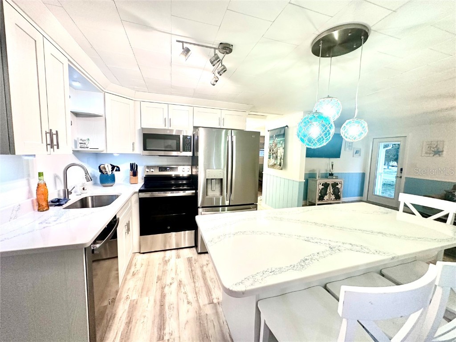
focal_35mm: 14
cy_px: 171
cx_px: 228
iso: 200
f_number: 2.2
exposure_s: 1/60
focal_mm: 2.22
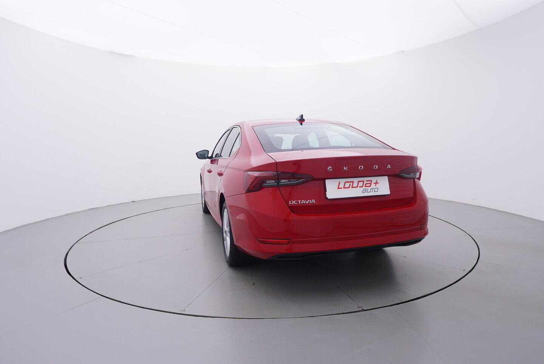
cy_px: 182
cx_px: 272
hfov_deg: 77.3
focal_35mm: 22
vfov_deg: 56.2
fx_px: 340
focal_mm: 15
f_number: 5
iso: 200
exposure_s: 1/80
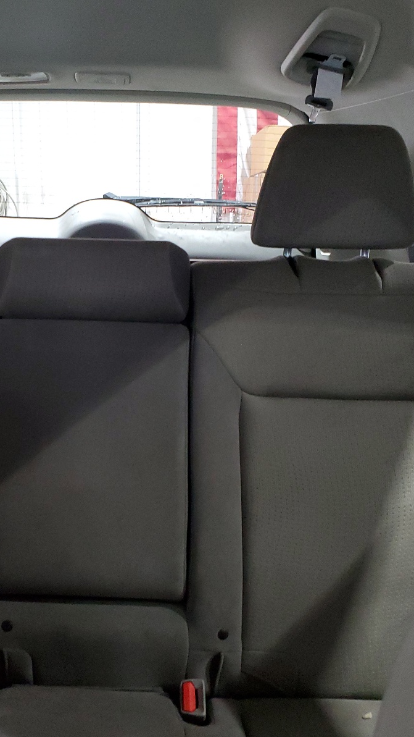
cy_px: 370
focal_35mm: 38
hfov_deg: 30.5
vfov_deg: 52.8
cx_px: 91
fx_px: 742
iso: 422
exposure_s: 1/15
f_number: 1.5
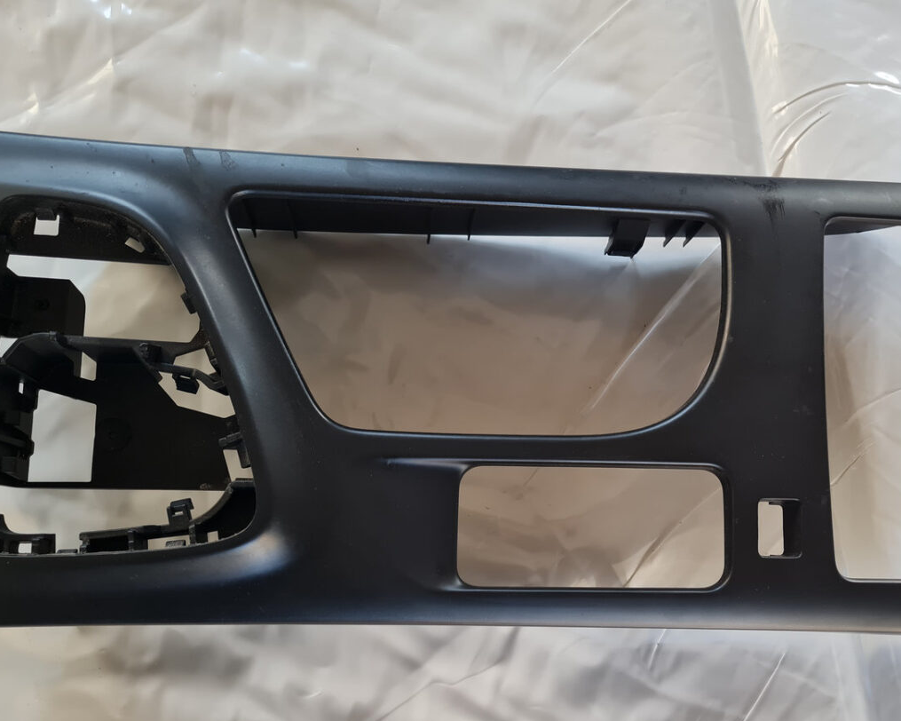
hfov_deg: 50.8
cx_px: 583
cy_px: 424
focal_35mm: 35
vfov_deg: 42.1
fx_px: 933
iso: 250
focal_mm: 5.4
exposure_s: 1/100
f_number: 1.8
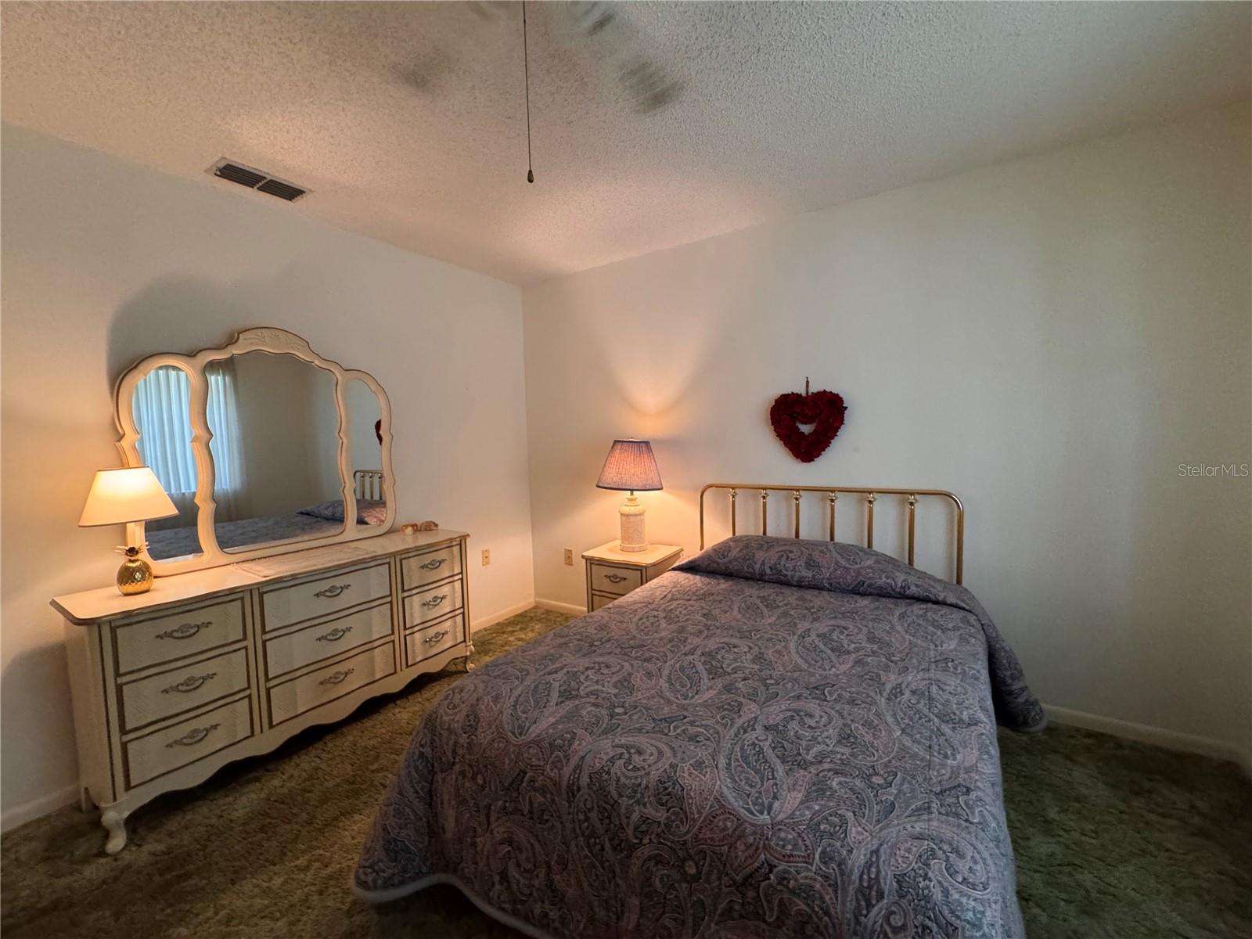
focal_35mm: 14
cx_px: 626
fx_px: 506
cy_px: 470
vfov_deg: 85.7
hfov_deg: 102.1
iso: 640
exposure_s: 1/60
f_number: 2.2
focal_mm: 2.22
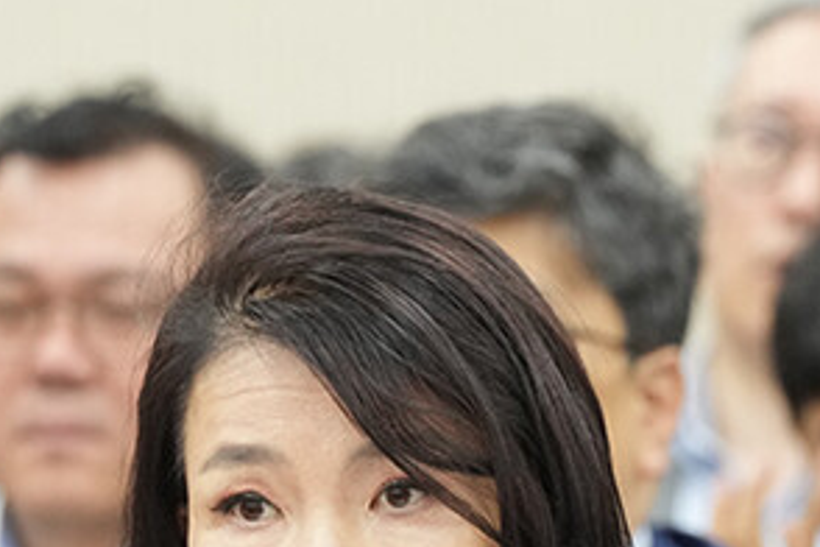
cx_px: 296
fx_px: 14850
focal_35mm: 652
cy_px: 841
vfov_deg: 2.1
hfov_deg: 3.2
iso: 2500
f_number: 5.6
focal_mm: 200
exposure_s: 1/125
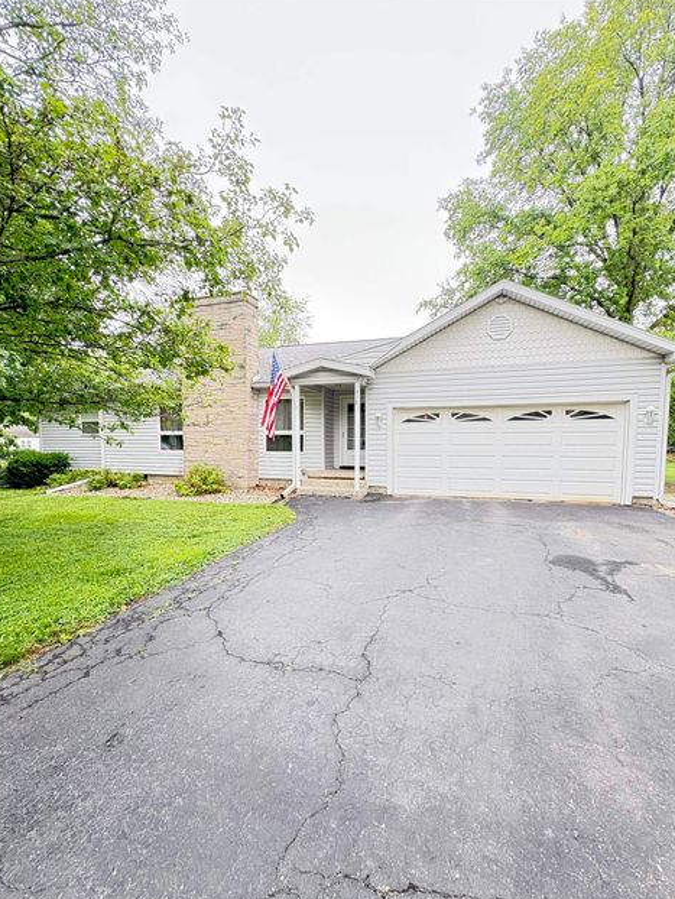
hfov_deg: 81.8
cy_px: 473
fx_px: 390
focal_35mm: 15
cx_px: 345
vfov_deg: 98.1
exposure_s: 1/75
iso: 200
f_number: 2.2
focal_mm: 2.22
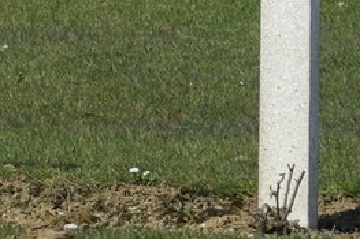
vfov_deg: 1.1
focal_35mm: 1215
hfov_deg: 1.7
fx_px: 12142
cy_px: -325
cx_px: -595
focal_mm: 200
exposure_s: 1/200
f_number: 16
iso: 200
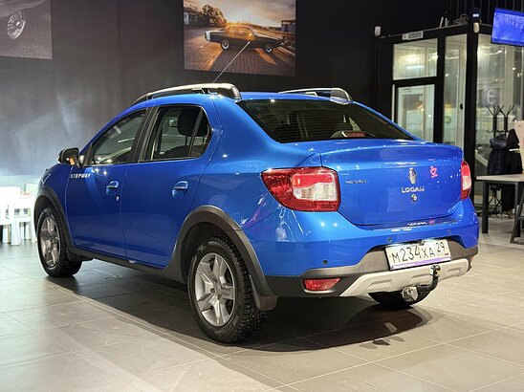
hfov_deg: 39.7
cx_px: 262
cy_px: 196
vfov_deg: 30.2
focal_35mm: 48
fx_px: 726
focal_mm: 6.76
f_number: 1.78
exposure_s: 1/33
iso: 320
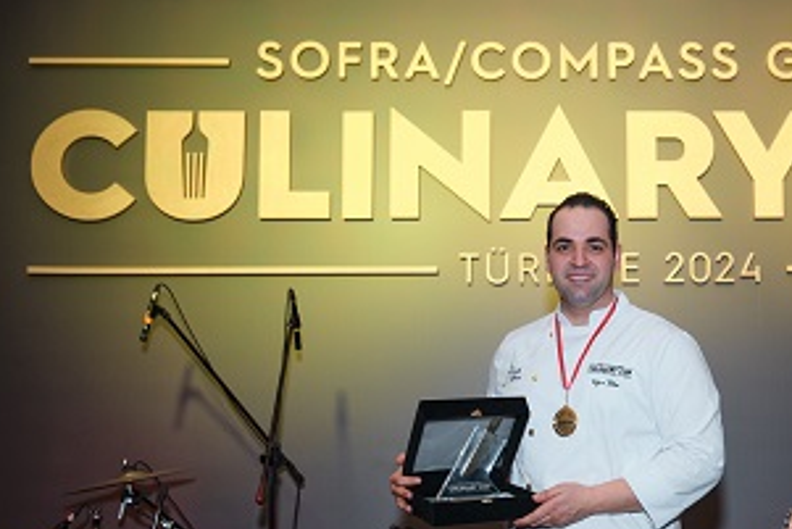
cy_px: 379
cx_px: 600
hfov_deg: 36.0
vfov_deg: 24.9
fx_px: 1189
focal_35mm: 54
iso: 640
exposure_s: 1/160
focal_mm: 23.4
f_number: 2.8
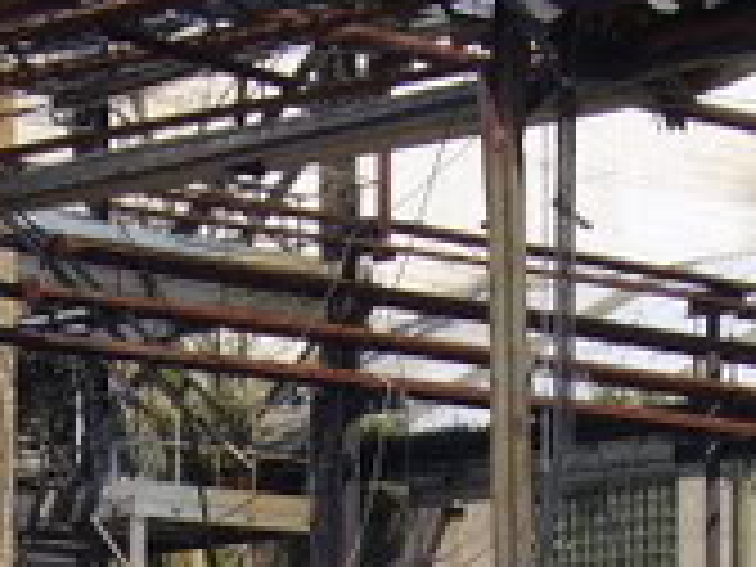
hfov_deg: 9.6
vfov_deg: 7.1
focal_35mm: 206
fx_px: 4499
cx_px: 396
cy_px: 909
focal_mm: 8.8
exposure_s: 1/200
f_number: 8
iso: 80
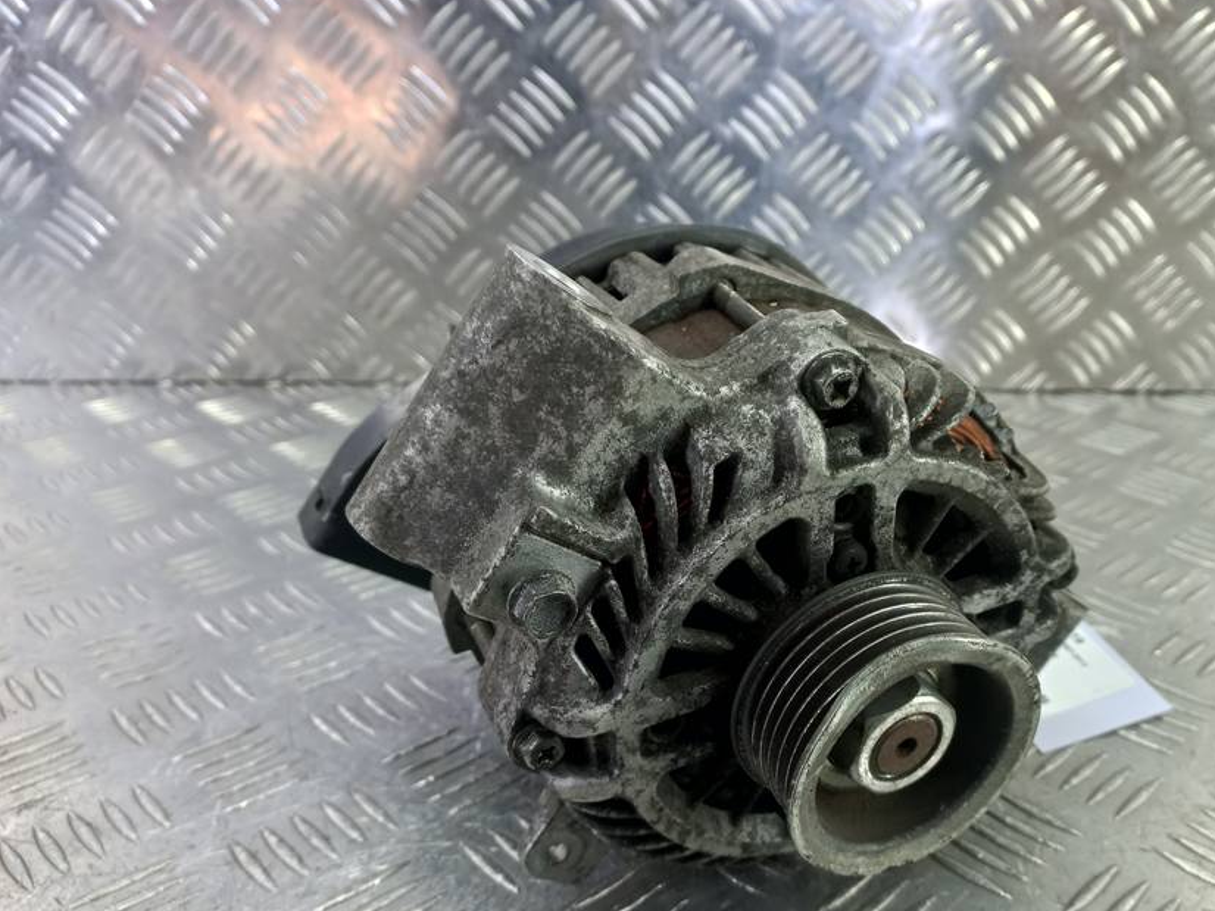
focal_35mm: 31
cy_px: 546
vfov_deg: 45.2
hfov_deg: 57.9
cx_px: 728
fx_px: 1088
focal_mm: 4.6
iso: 80
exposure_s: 1/50
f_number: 1.8
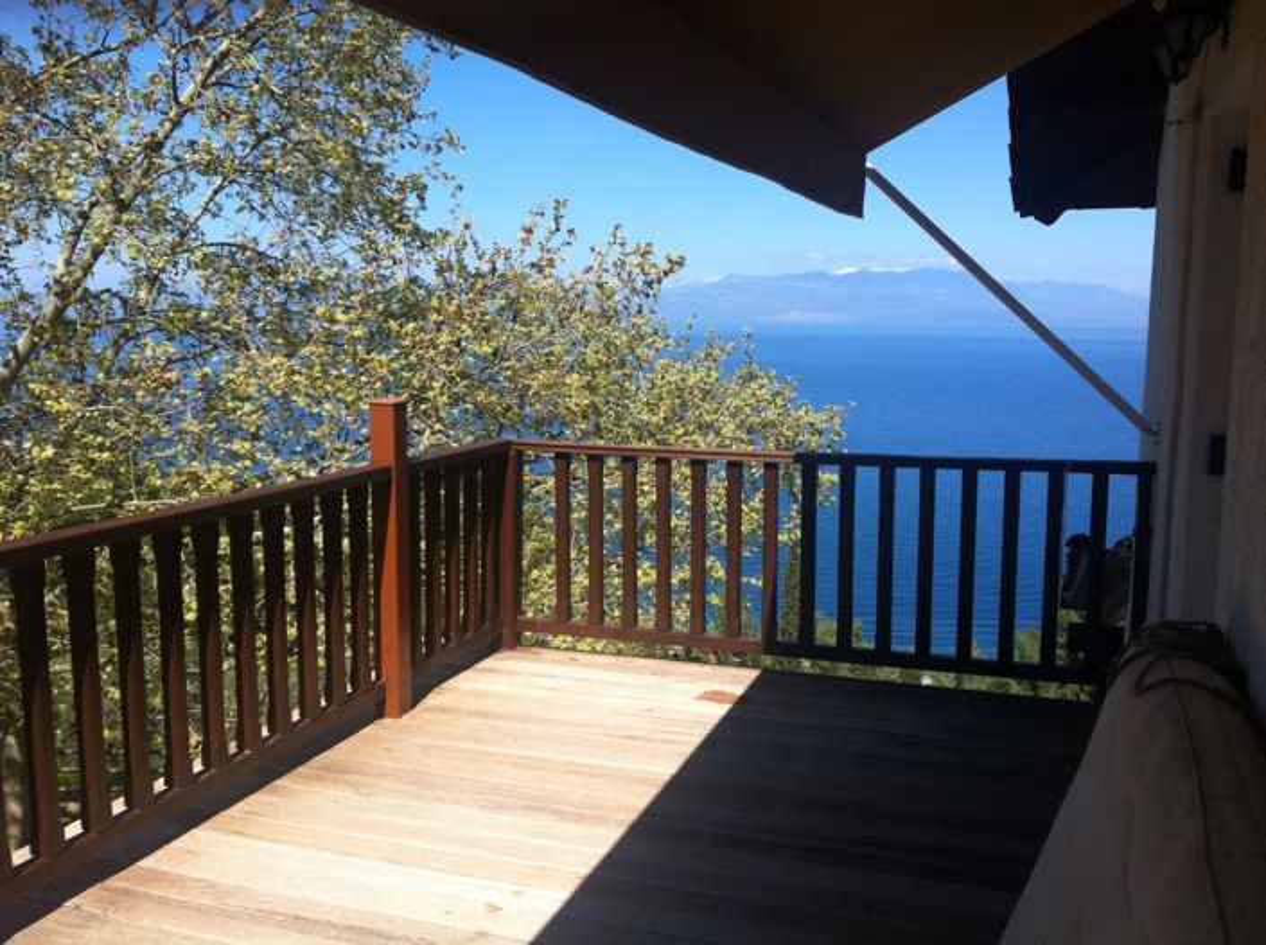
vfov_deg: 40.6
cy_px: 472
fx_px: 1278
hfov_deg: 52.7
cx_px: 633
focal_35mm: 35
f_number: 2.8
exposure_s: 1/1117
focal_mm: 3.85
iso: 80
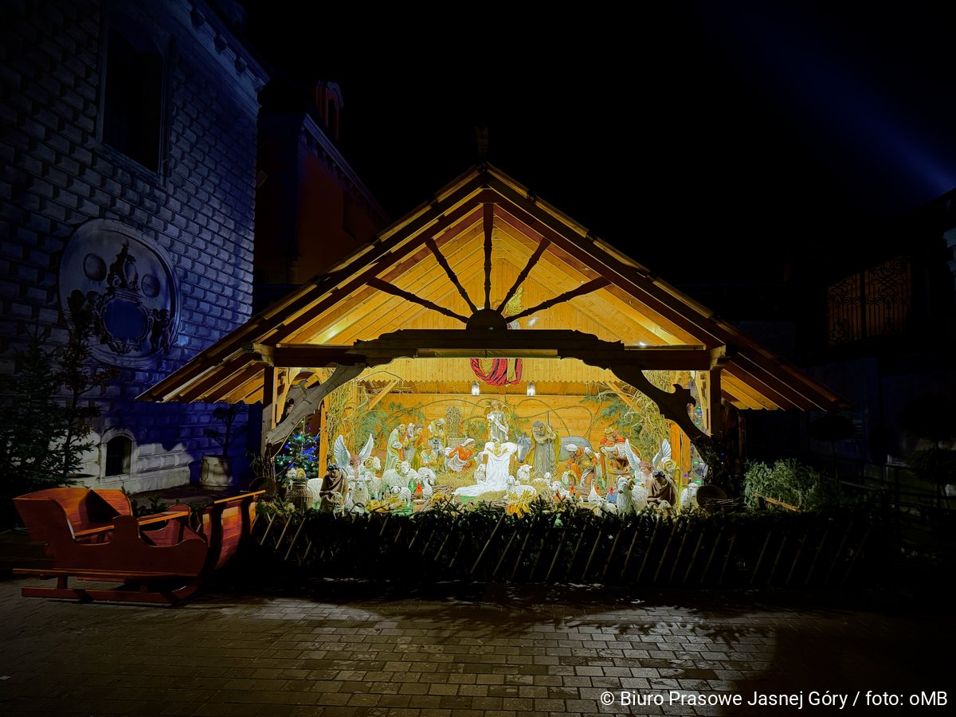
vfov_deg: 56.8
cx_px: 478
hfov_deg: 71.6
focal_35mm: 24
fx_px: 663
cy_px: 358
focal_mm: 6.76
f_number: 1.78
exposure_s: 1/50
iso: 500
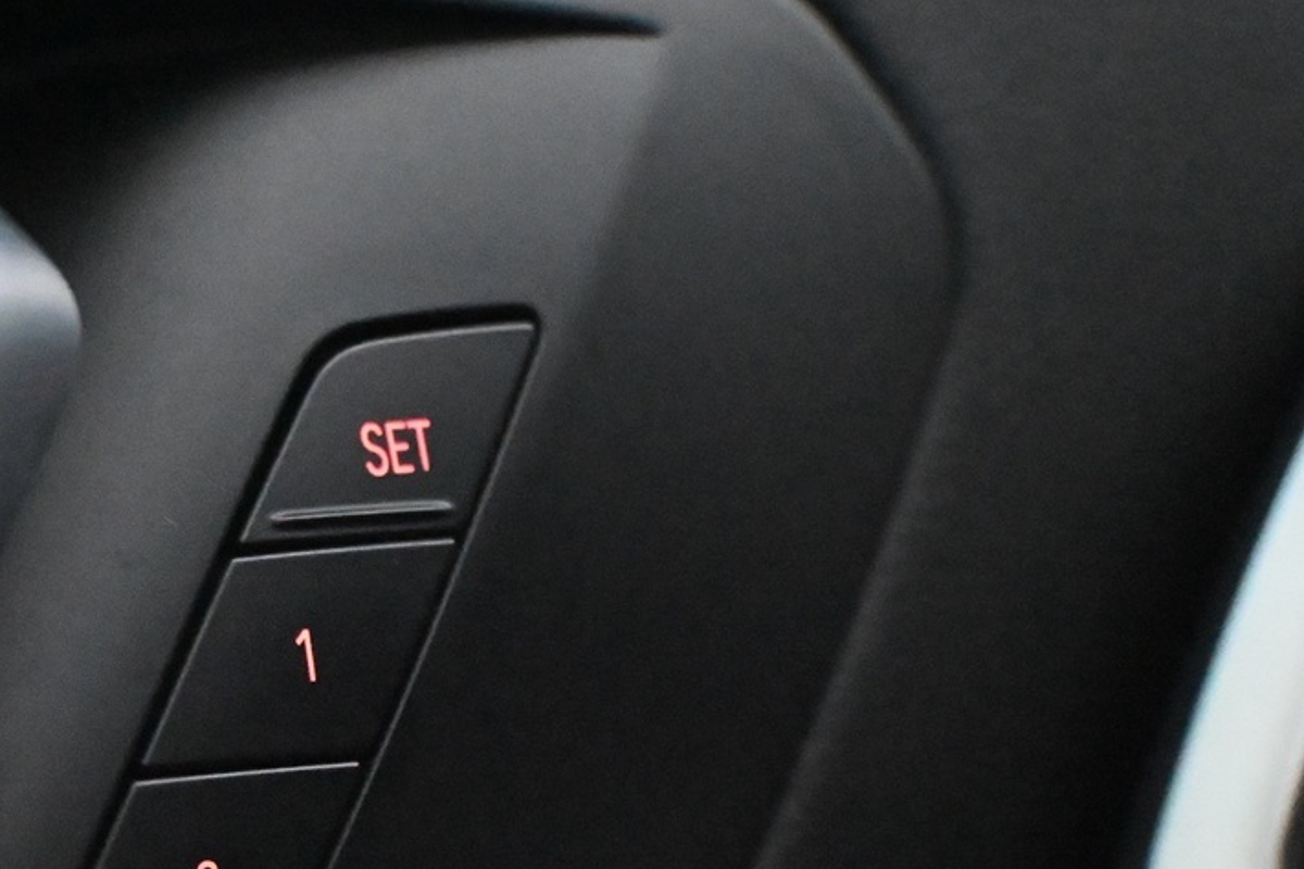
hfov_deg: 20.4
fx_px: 3591
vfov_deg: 13.7
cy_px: 722
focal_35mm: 99
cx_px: 308
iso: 12800
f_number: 4.8
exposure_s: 1/80
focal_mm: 29
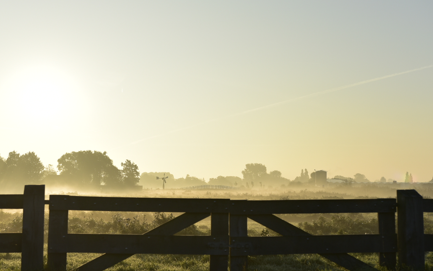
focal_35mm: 67
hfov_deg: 30.8
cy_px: 136
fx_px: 786
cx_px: 204
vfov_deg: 19.5
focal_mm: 35
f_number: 4
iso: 100
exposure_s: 1/400
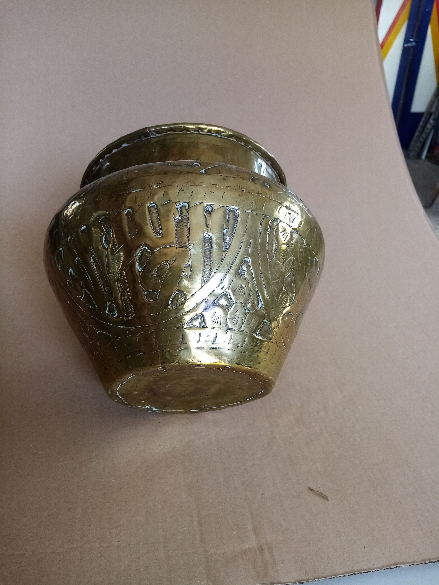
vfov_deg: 67.3
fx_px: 440
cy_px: 292
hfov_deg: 53.1
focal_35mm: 26
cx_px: 220
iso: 115
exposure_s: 1/50
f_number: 1.8
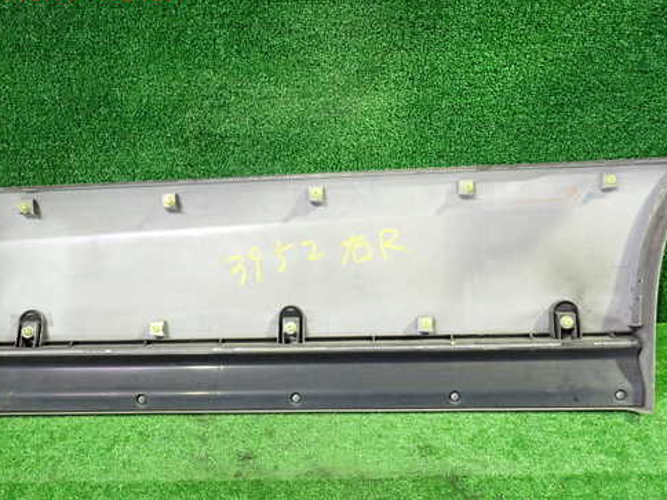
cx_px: 335
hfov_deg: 58.4
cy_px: 284
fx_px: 597
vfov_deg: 45.3
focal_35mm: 31
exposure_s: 1/30
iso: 640
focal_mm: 4.5
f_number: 2
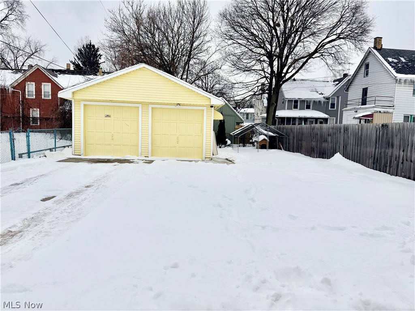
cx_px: 208
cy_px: 156
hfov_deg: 71.6
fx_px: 288
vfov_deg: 56.8
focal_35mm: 24
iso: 80
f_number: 1.78
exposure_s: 1/10309
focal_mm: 6.76
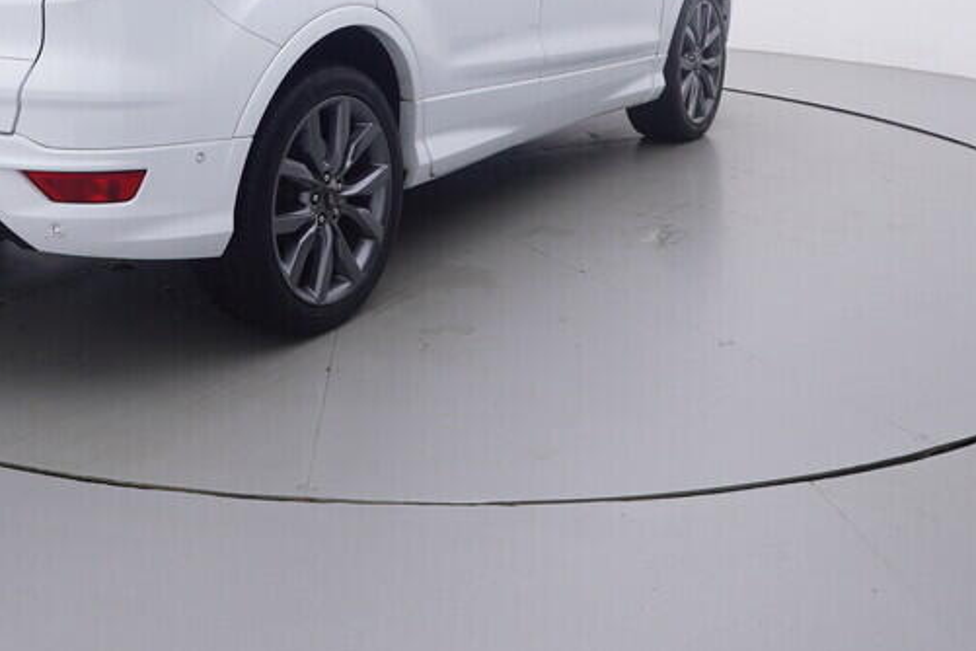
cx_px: 279
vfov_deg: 27.6
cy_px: 4
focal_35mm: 46
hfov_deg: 41.8
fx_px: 1248
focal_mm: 15
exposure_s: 1/80
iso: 200
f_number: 5
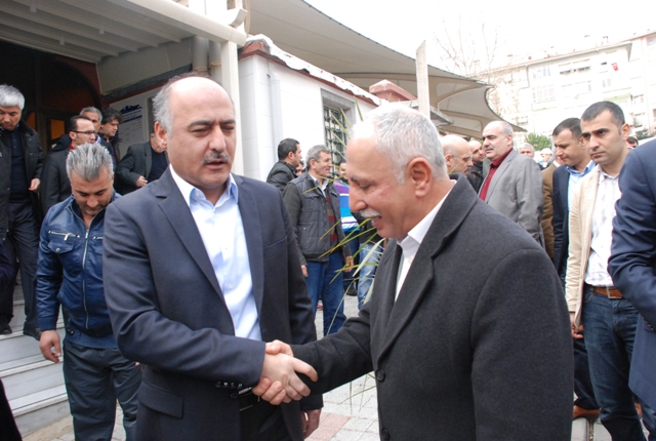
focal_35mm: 27
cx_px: 328
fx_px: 493
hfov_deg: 67.3
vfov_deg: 48.2
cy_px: 220
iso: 1000
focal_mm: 18
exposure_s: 1/320
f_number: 10
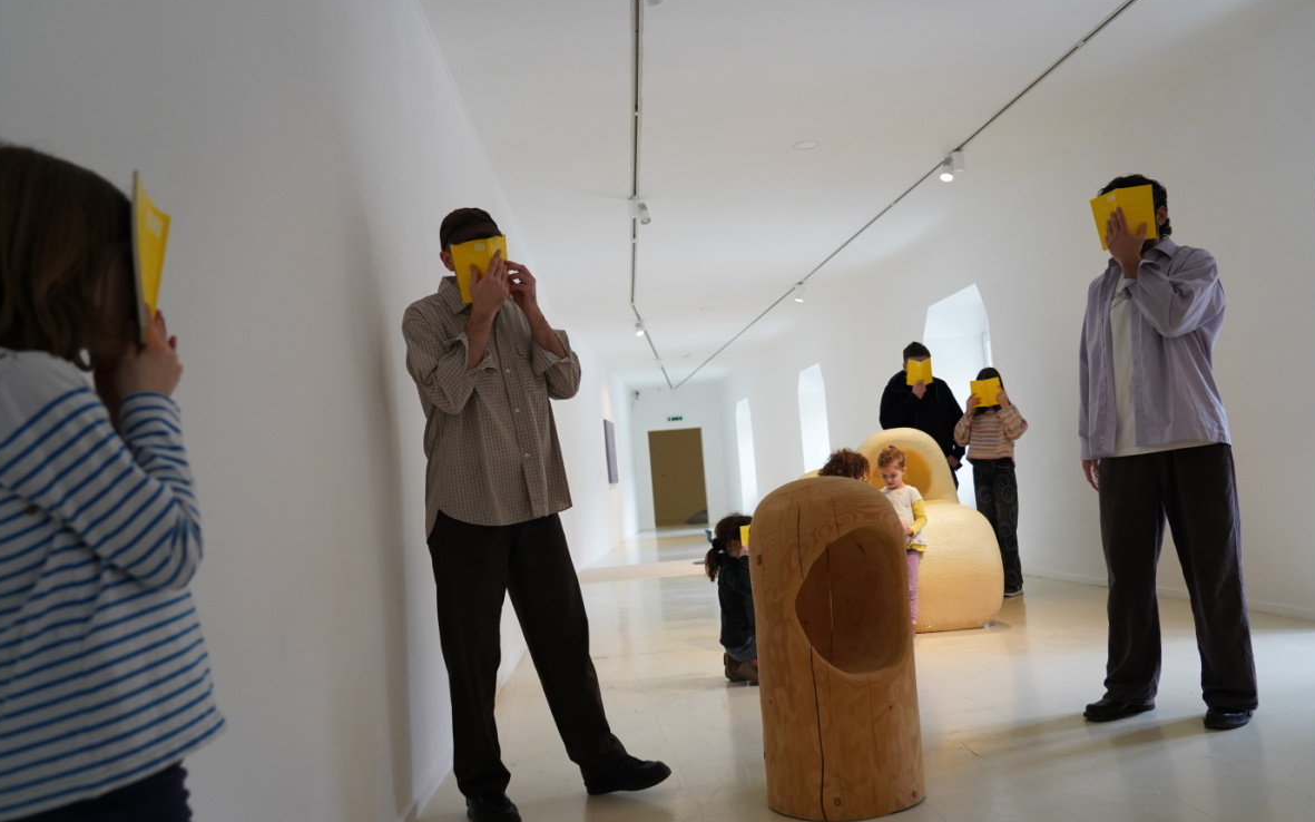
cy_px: 420
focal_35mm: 30
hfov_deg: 62.9
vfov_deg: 41.8
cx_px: 661
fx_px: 1075
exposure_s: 1/160
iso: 2500
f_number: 4
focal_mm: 29
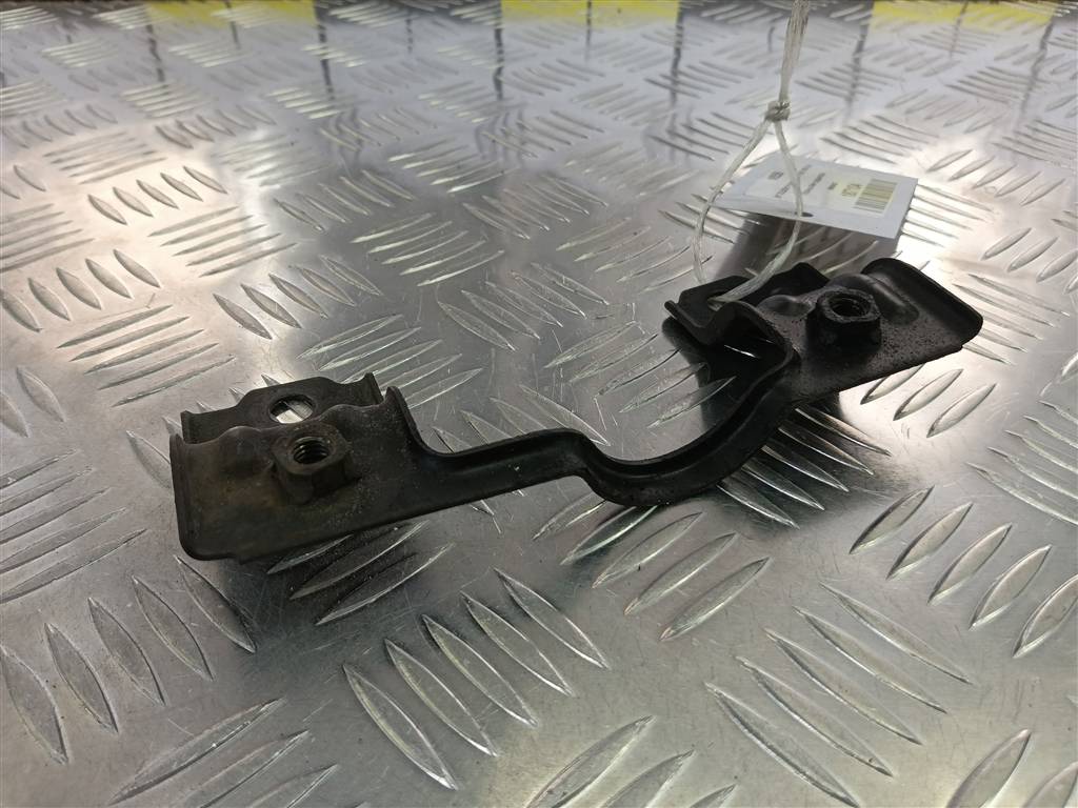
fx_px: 841
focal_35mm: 27
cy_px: 404
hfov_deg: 65.3
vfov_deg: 51.4
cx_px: 539
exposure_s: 1/100
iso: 97
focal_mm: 4.11
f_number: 1.6
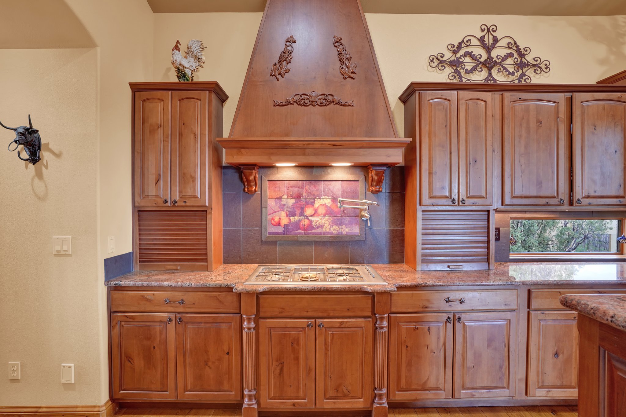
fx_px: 313
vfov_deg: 67.4
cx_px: 313
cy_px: 208
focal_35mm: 18
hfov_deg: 90.0
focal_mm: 18
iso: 400
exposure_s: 1/6
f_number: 8
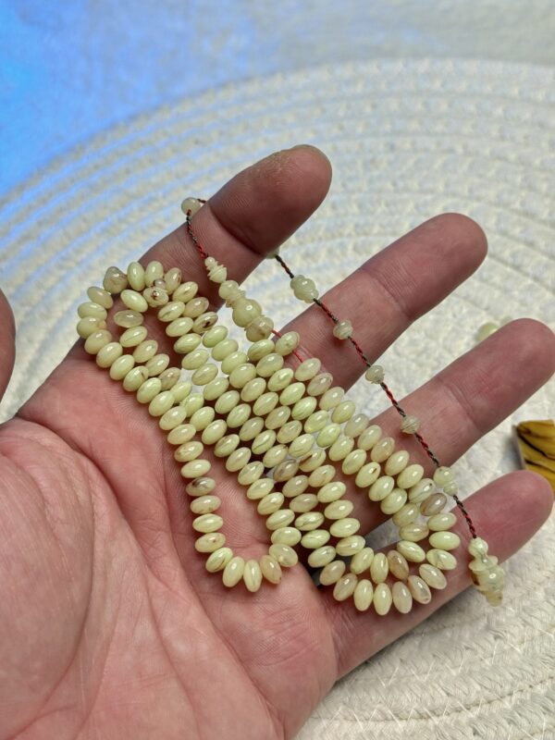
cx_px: 278
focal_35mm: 48
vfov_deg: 39.7
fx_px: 1026
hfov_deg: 30.3
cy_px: 370
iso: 50
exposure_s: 1/142
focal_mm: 6.76
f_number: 1.78
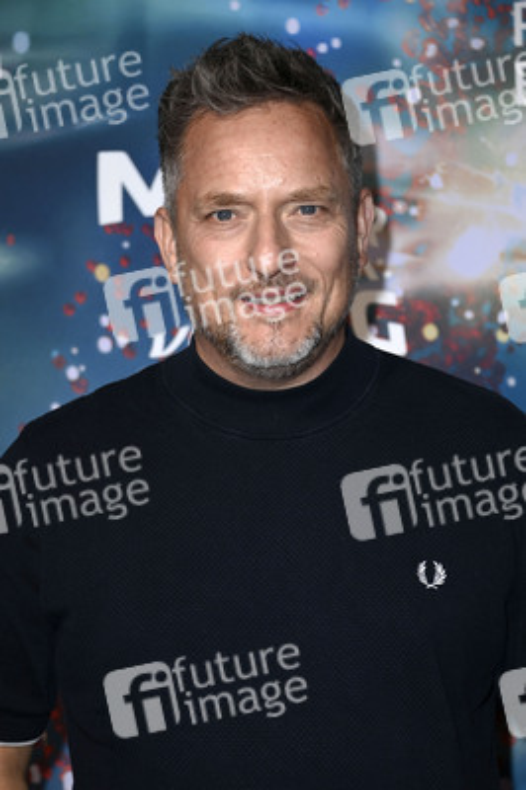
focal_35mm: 122
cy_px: 395
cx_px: 263
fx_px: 2678
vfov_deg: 16.8
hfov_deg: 11.2
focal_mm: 122
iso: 640
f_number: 5.6
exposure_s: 1/160
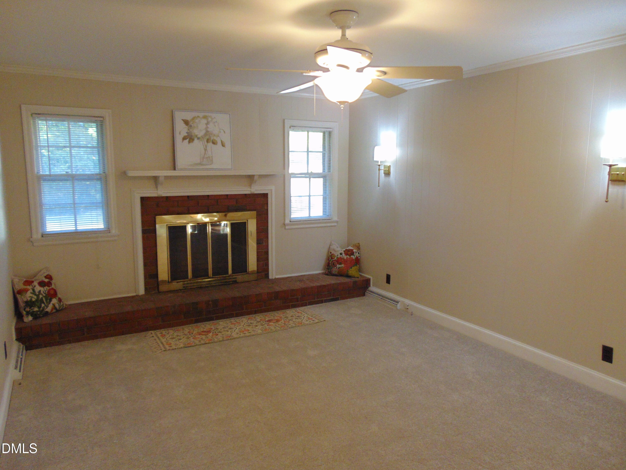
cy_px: 235
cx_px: 313
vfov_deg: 54.9
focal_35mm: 25
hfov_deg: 69.4
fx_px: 452
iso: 250
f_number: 3
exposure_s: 1/30
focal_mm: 4.5
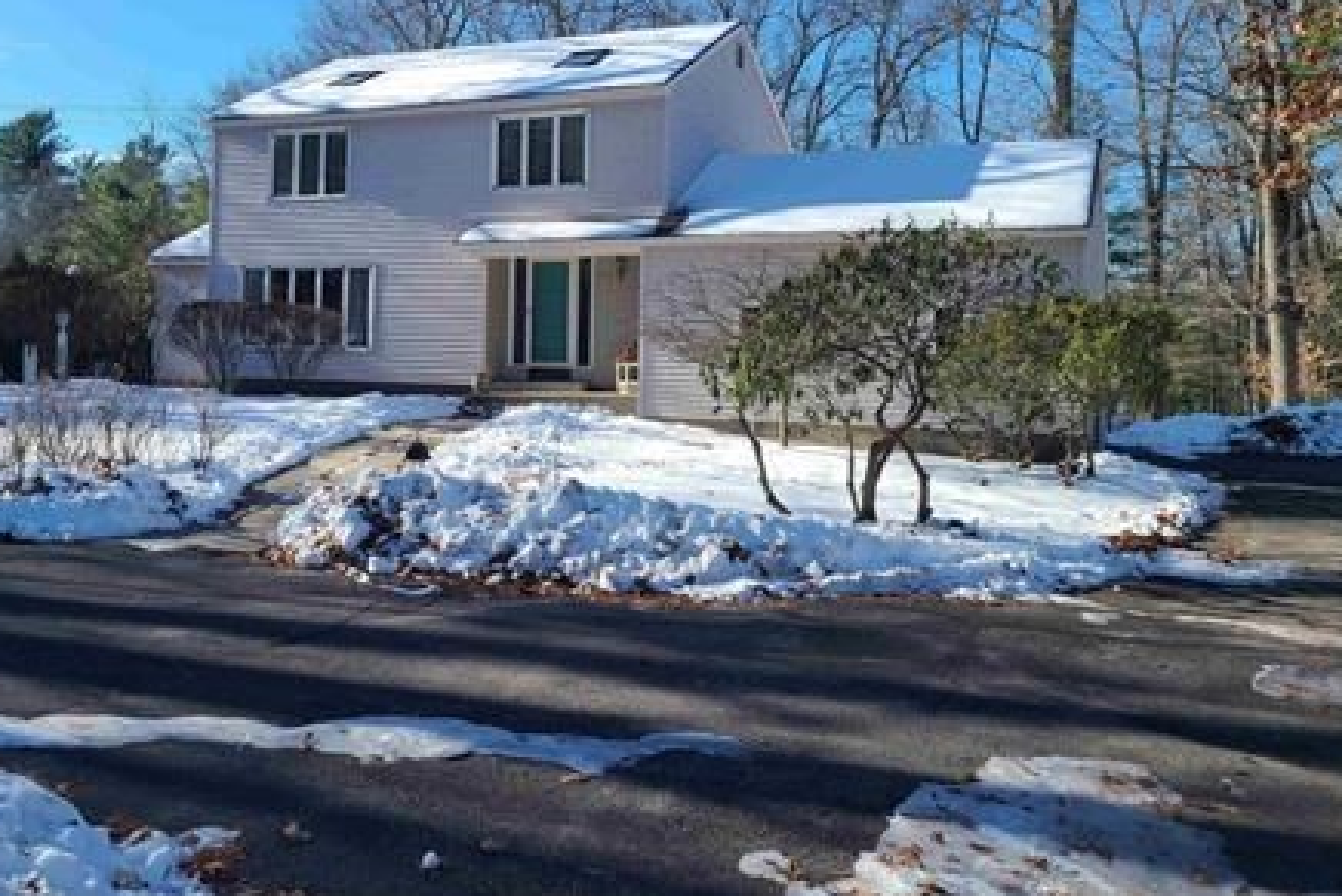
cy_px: 288
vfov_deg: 39.5
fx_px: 1231
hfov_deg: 57.2
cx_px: 623
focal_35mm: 33
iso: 40
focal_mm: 5.4
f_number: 1.8
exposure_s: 1/1480
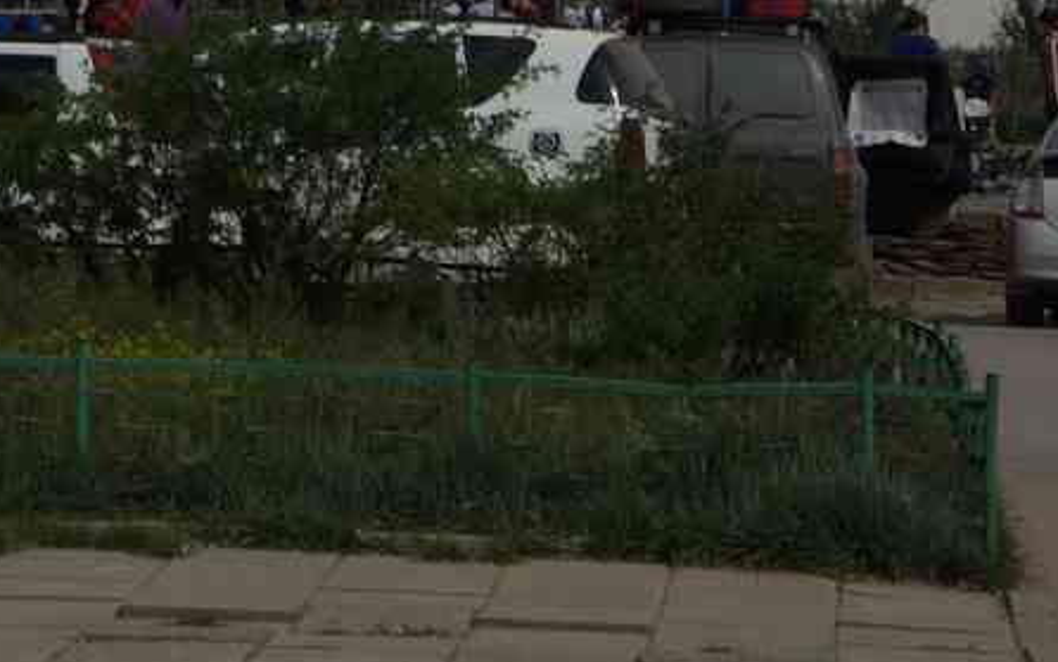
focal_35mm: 240
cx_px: 448
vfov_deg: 5.4
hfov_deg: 8.7
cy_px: -427
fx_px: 6922
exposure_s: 1/500
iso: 100
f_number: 11
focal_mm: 70
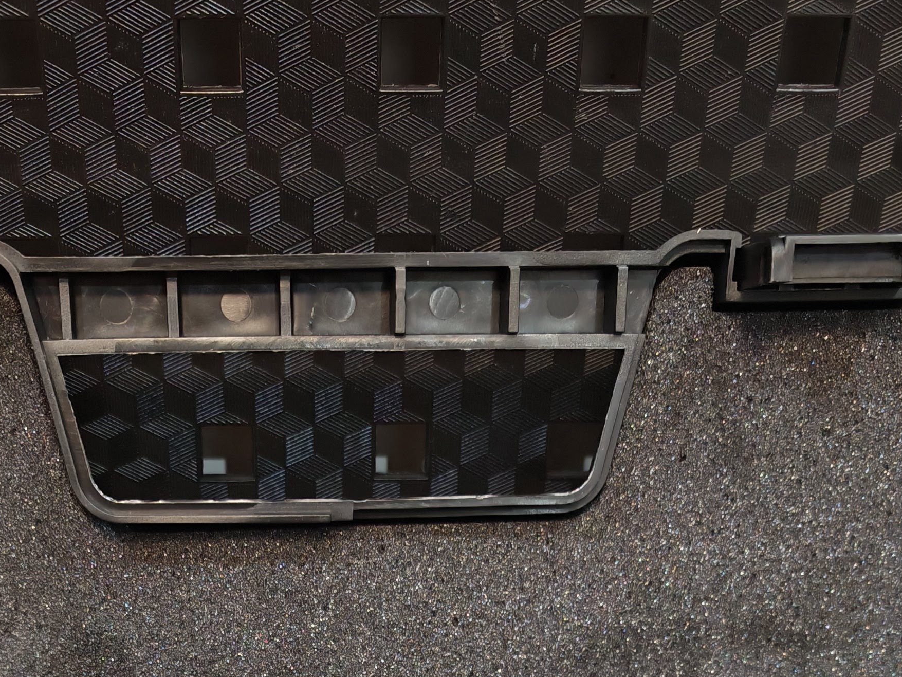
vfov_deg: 22.1
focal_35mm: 56
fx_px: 1460
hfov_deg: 34.1
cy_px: 989
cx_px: 325
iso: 400
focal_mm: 6.83
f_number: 2
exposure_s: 1/50
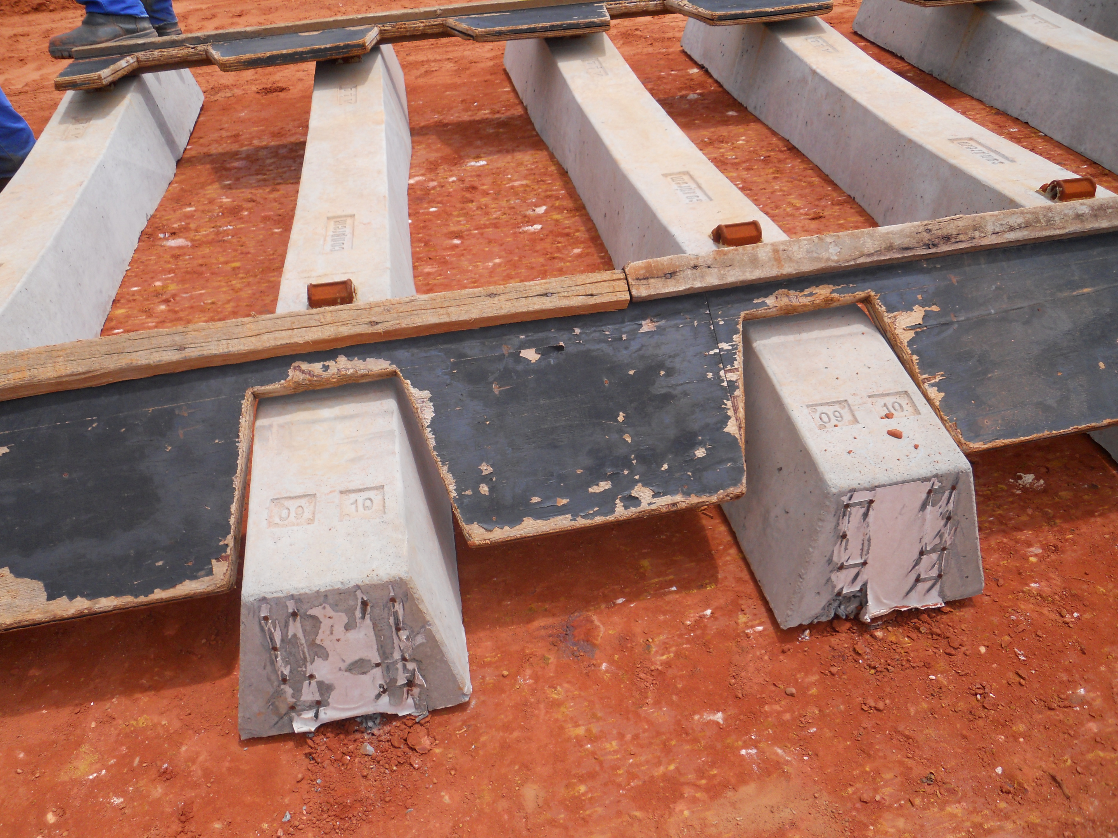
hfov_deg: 63.4
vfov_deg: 49.7
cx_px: 559
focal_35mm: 28
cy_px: 419
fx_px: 904
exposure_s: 1/320
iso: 80
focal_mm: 5
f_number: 5.4
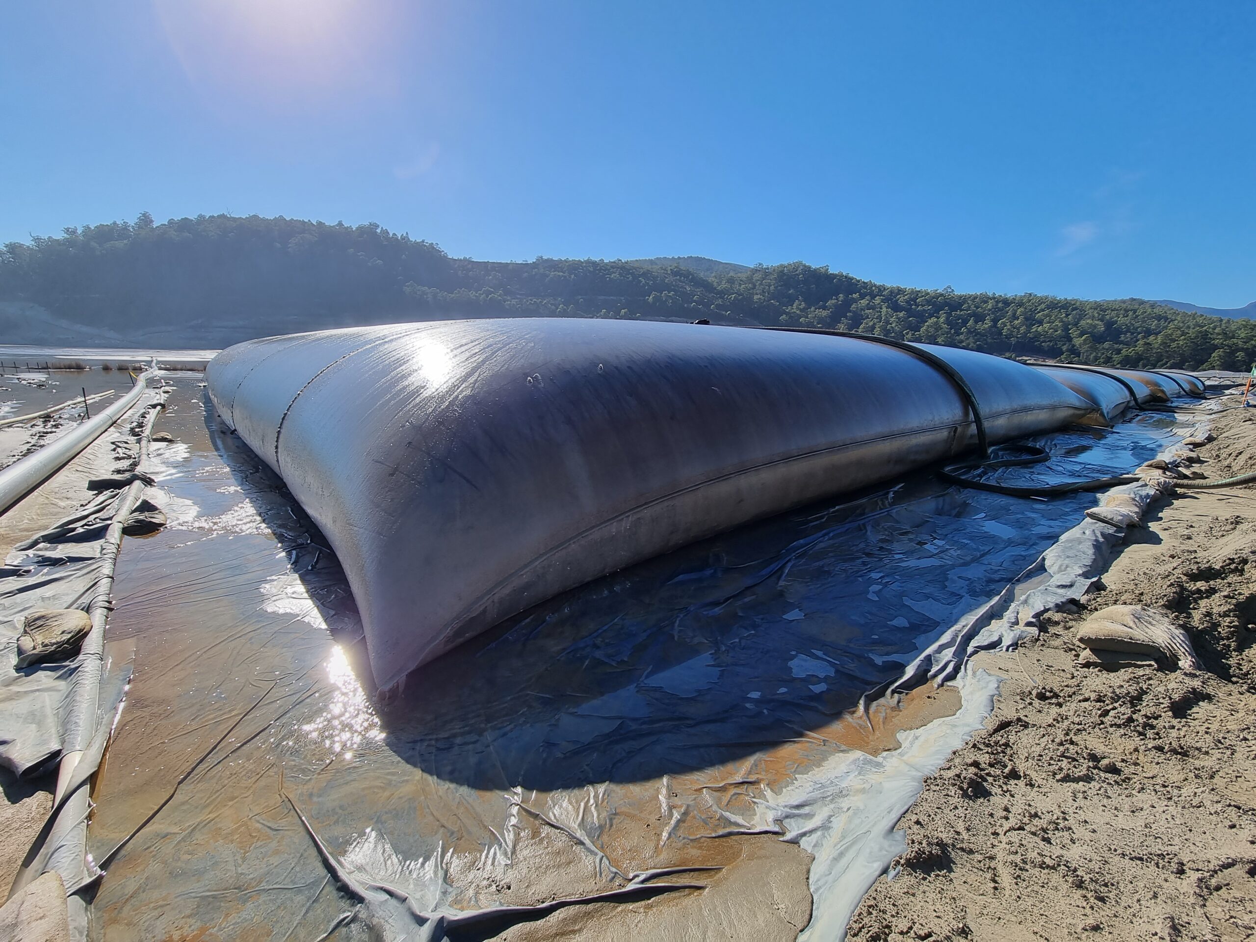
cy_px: 471
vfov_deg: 89.9
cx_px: 628
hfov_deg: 106.2
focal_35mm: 13
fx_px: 472
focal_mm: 2.2
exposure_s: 1/1800
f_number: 2.2
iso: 50
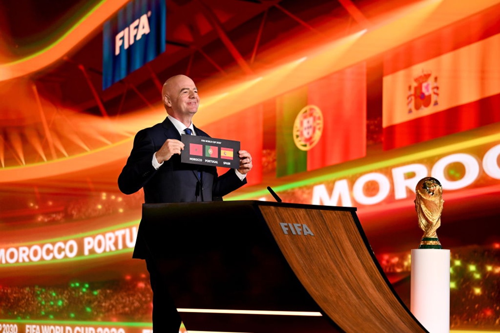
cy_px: 166
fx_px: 1597
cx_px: 250
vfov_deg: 11.9
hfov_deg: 17.8
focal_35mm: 115
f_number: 2.8
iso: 1600
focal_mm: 115
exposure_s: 1/200
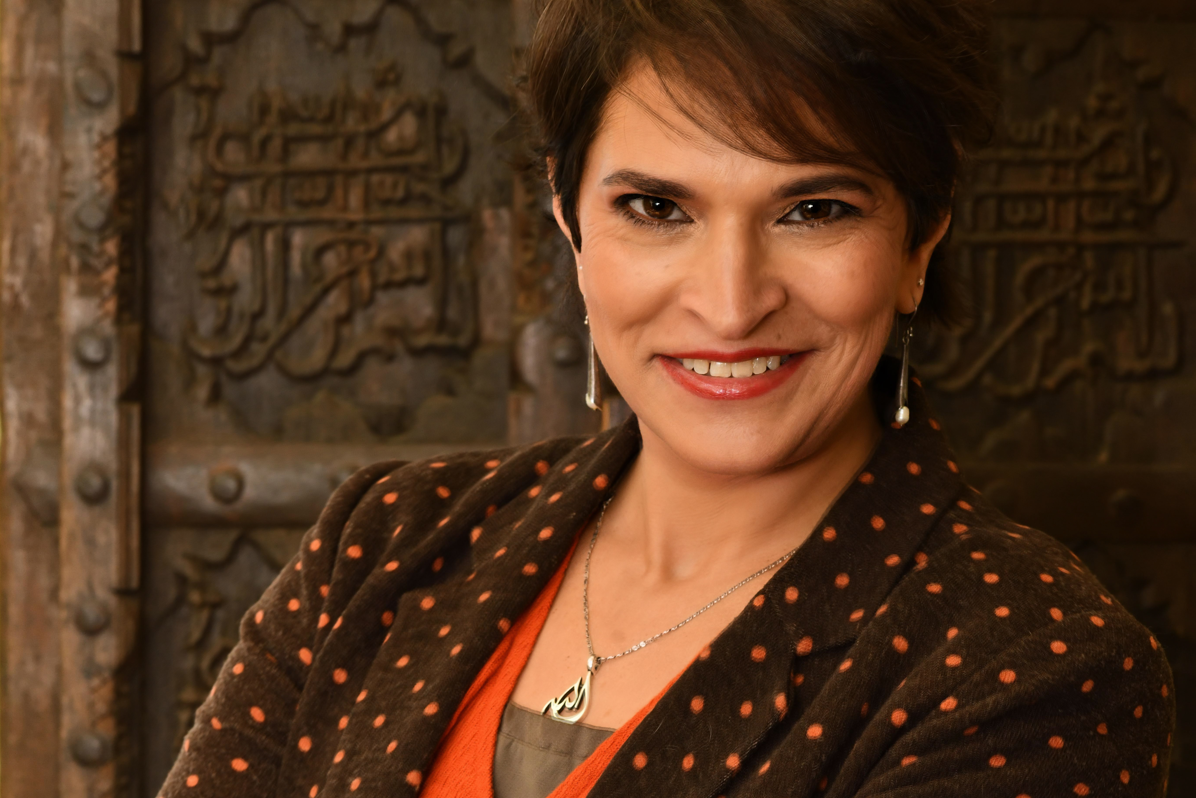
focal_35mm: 128
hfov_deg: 16.0
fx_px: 4252
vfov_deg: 10.7
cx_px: 599
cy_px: 643
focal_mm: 85
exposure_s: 1/125
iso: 800
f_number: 9
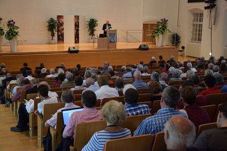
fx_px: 303
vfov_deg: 28.1
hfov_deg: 41.1
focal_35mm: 48
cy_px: 76
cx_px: 114
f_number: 4.2
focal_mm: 32
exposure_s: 1/60
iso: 1250
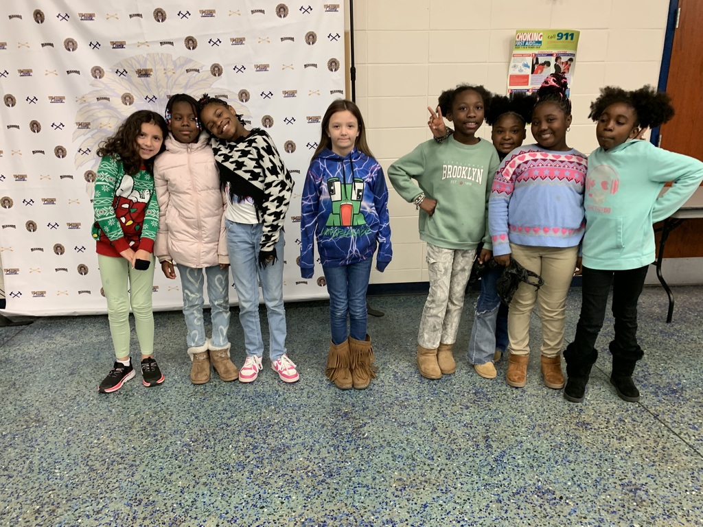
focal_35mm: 26
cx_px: 352
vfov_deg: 53.1
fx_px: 528
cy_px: 264
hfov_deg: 67.3
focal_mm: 4.25
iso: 160
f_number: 1.8
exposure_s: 1/60
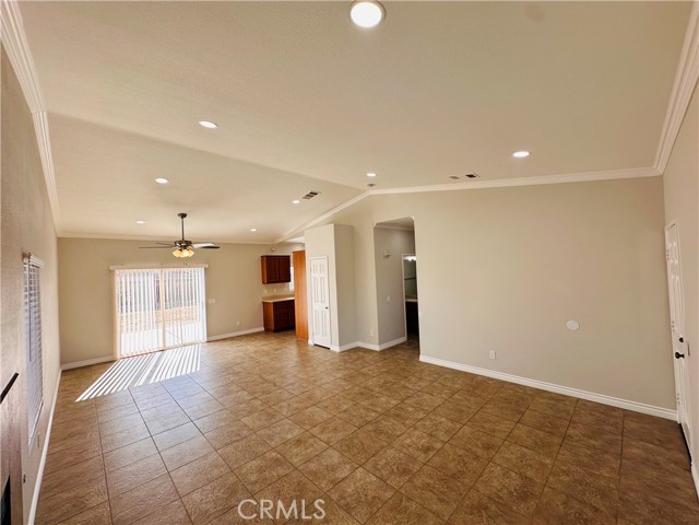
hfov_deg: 102.1
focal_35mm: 14
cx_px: 350
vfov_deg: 85.7
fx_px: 283
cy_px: 262
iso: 40
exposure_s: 1/236
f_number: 2.2
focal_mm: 2.22
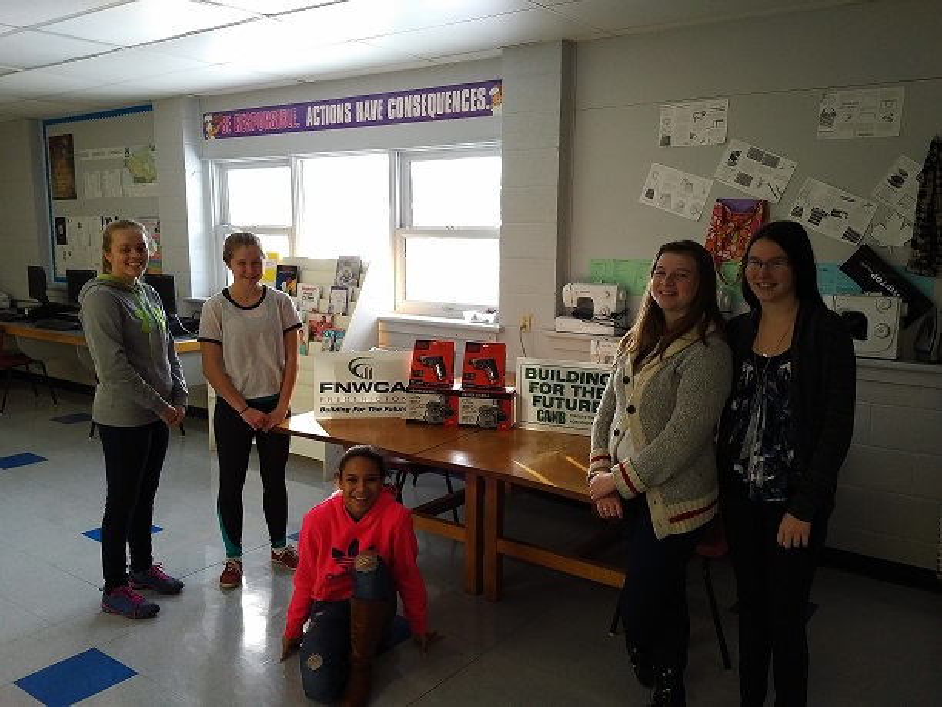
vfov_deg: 51.4
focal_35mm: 27
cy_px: 354
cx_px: 471
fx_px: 735
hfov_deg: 65.3
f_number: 2.2
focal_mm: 4.75
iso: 178
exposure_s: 1/30
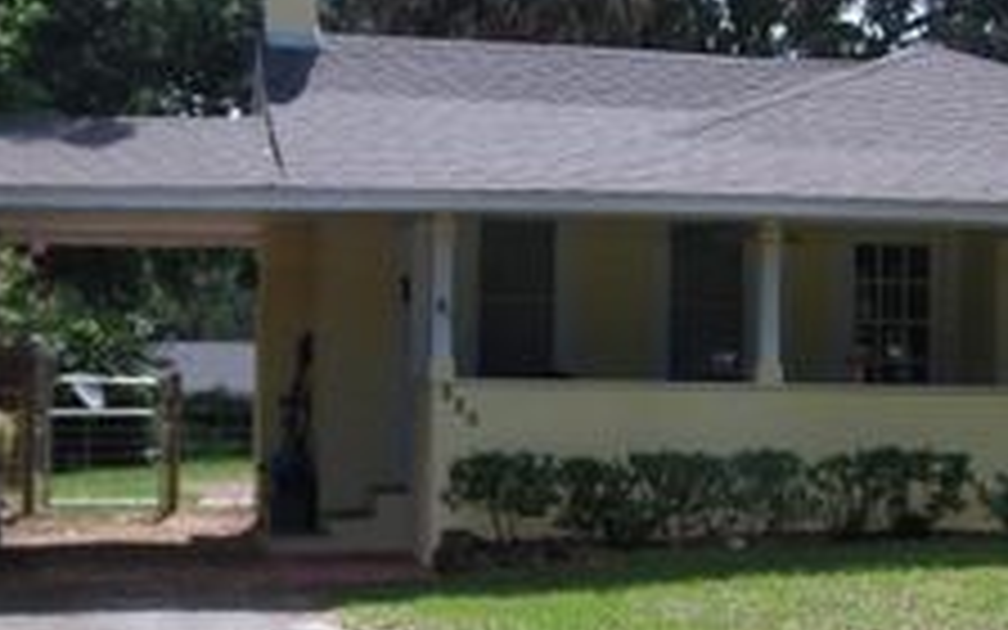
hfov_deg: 26.3
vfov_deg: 16.7
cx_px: 675
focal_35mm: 78
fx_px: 2143
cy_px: 335
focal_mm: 5.9
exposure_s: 1/800
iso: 100
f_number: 3.4
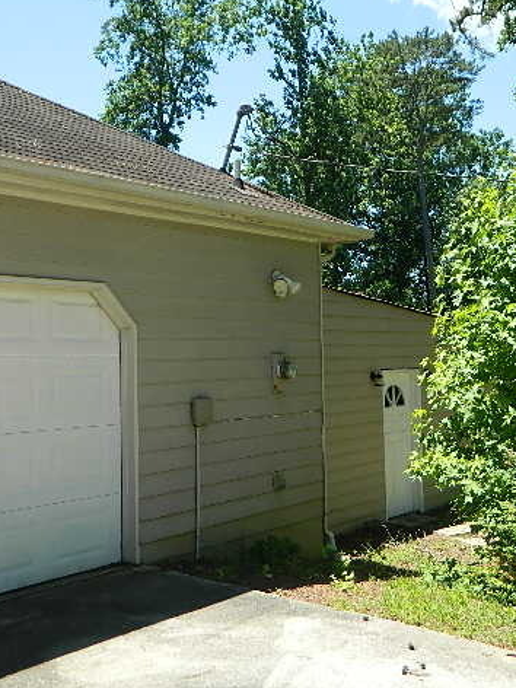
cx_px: 274
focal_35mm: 42
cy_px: 343
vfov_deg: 44.8
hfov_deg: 34.3
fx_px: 835
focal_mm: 5.6
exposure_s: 1/400
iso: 80
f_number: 3.2
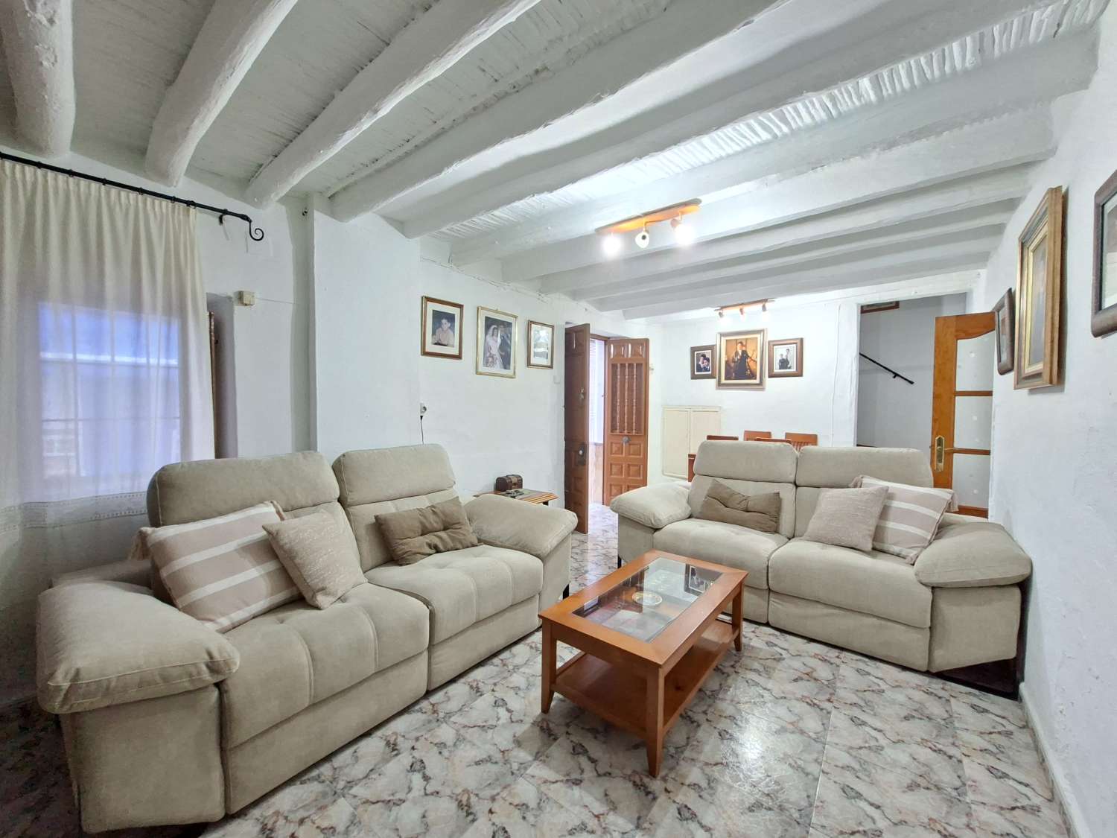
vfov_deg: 89.9
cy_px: 419
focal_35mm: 13
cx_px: 558
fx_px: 419
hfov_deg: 106.2
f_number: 2.2
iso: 400
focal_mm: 1.74
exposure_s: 1/24
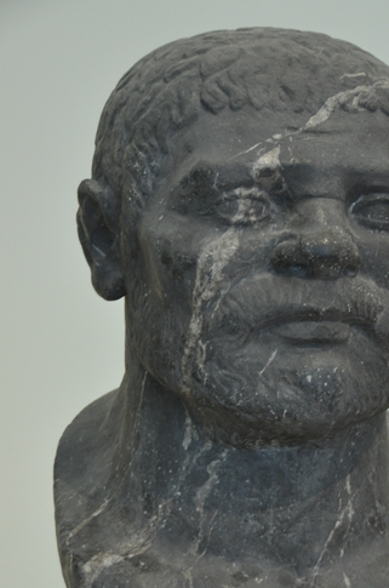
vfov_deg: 18.1
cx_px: 259
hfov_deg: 12.1
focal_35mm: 113
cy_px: 399
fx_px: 1835
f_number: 4.8
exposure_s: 1/15
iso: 800
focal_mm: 55
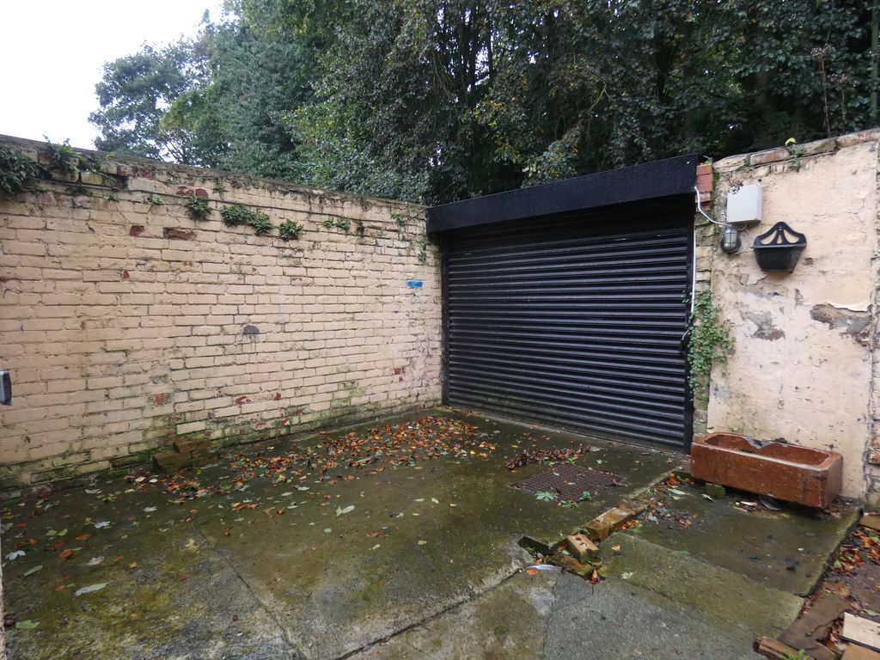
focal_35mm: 20
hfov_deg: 81.7
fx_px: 508
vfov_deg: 66.0
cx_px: 440
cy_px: 330
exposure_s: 1/60
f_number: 2.8
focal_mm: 3.6
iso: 200
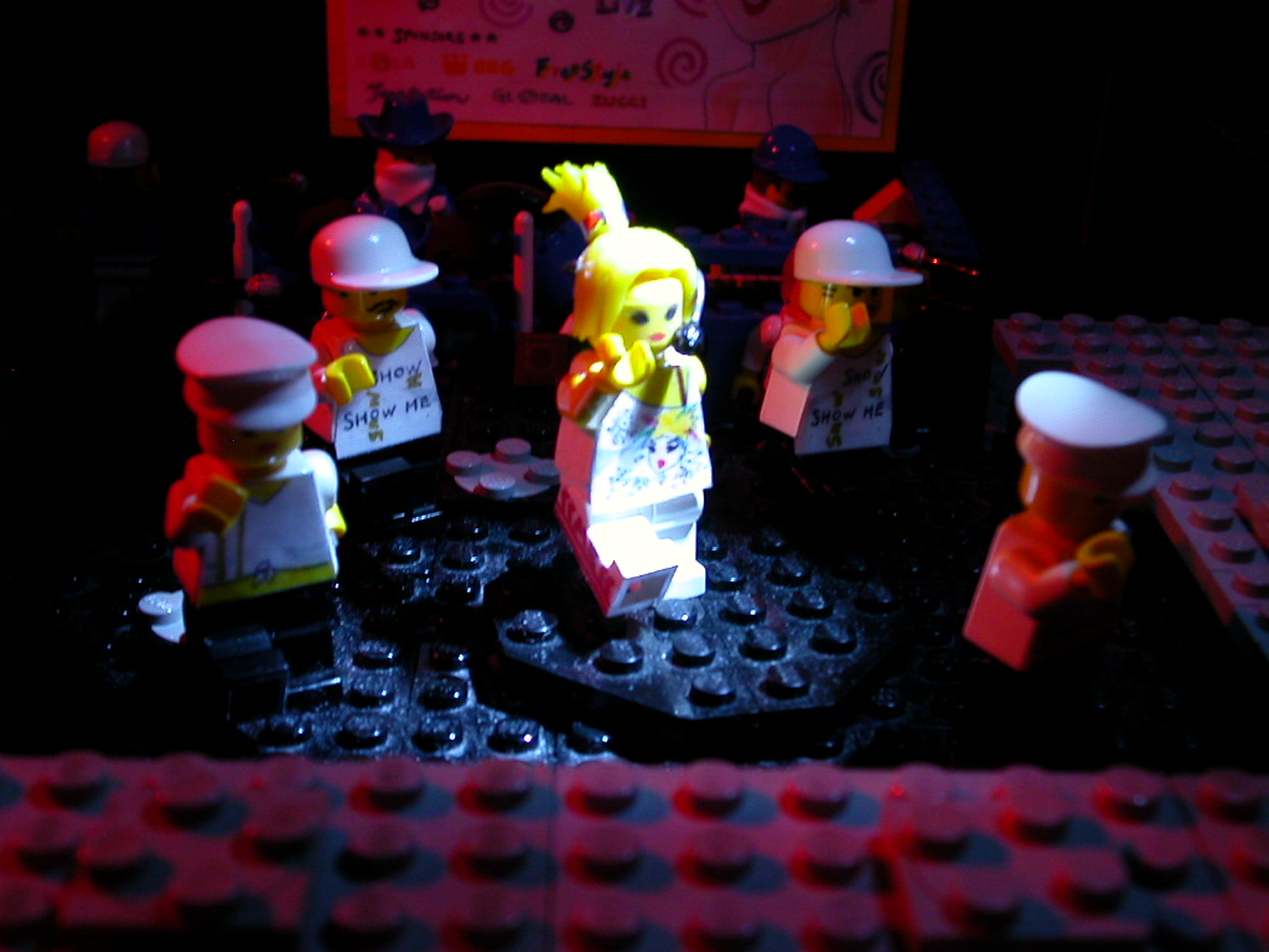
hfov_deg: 38.9
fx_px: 1796
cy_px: 476
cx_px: 634
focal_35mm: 49
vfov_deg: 29.7
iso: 164
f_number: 3.2
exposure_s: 1/3.2
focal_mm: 7.5
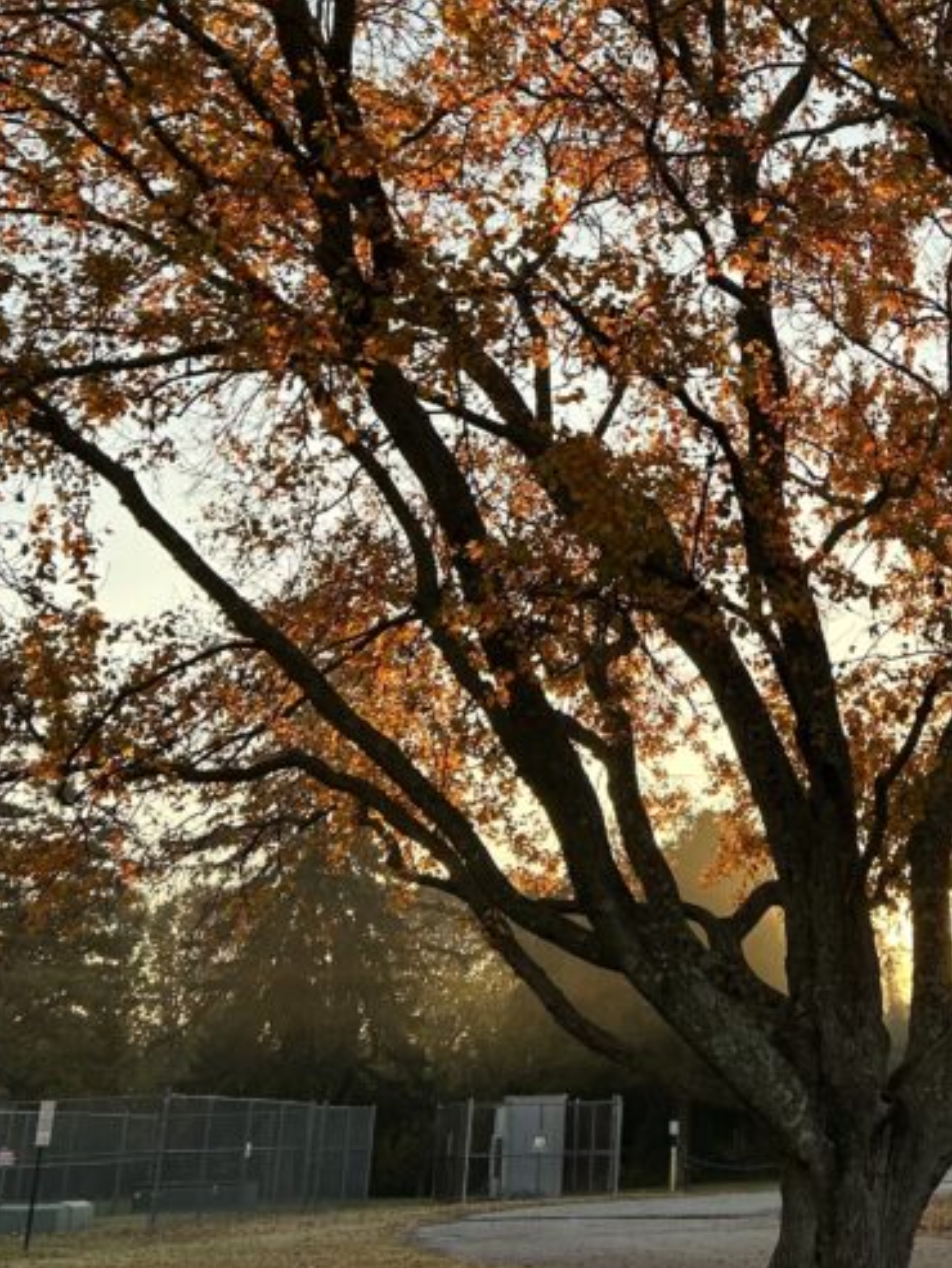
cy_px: 203
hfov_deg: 25.9
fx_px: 1979
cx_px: 913
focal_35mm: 54
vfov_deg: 34.2
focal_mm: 5.7
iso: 50
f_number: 1.5
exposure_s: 1/621
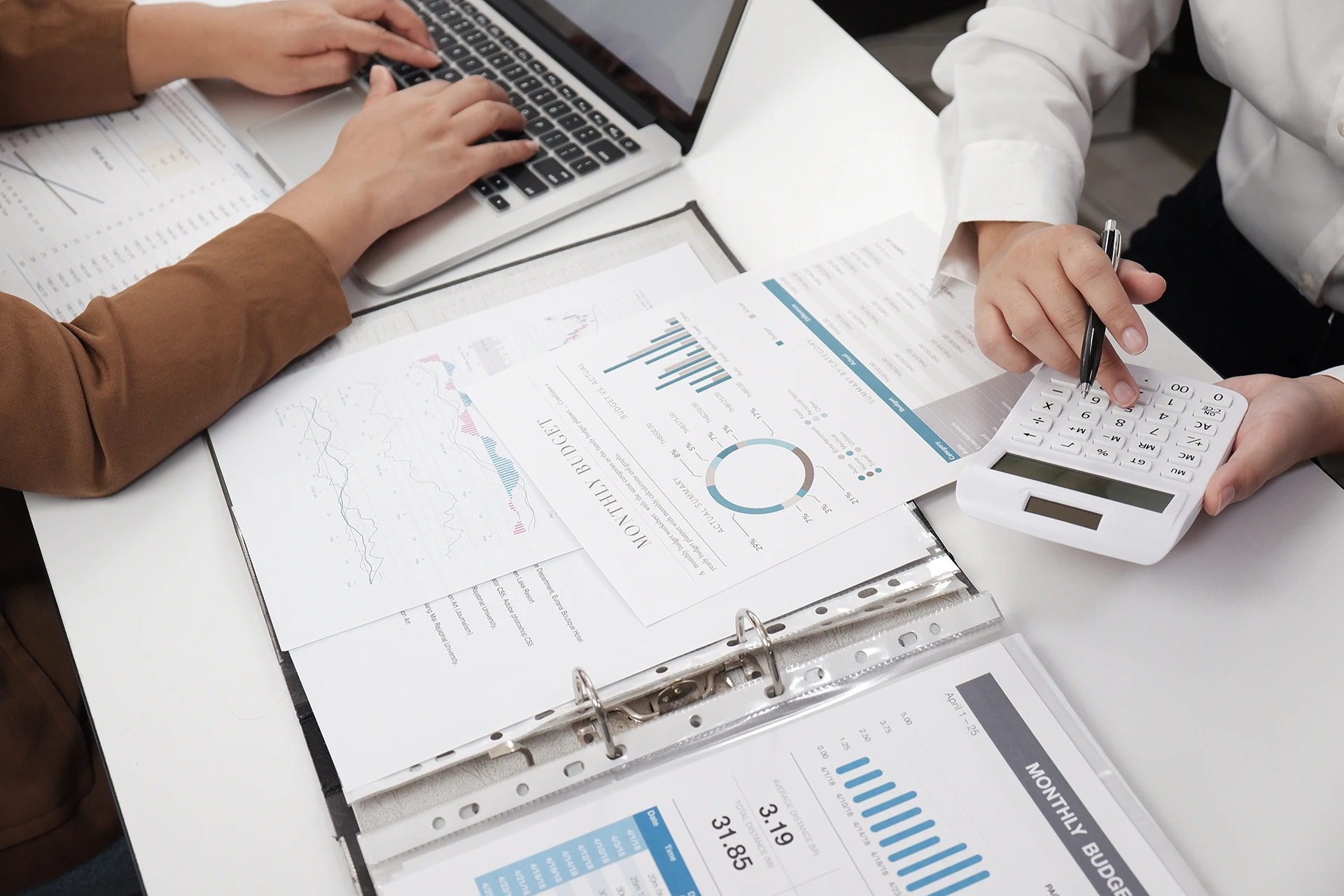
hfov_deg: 41.9
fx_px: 1755
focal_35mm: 47
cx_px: 672
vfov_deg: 28.6
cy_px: 448
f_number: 4
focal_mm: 31.5
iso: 500
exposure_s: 1/125
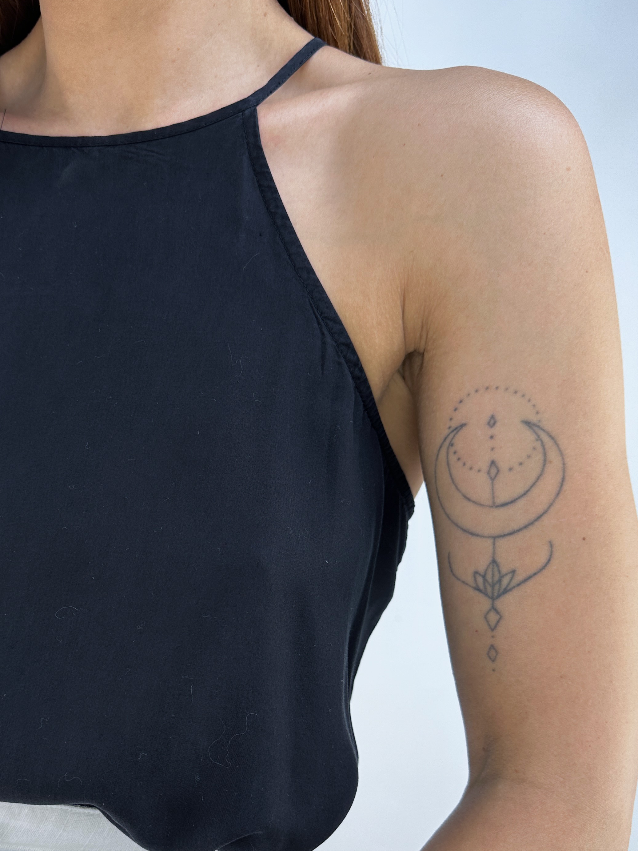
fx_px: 860
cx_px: 180
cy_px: 543
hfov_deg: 39.9
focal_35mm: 35
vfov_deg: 52.0
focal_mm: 6.86
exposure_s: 1/503
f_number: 1.78
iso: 80
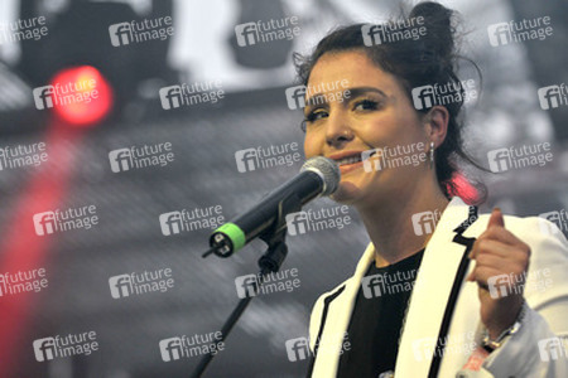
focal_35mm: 180
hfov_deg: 11.4
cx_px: 284
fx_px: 2840
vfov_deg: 7.6
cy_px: 189
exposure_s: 1/500
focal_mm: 120
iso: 400
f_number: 2.8
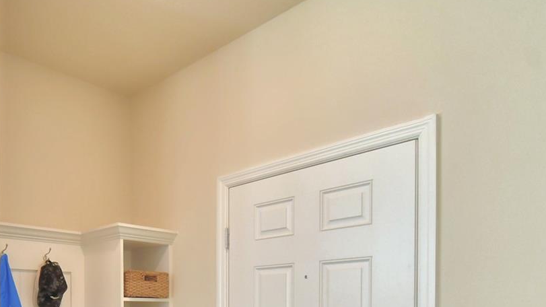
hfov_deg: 59.6
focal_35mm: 31
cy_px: 318
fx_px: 449
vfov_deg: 33.9
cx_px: 143
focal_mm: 10
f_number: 4.5
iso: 400
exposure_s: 1/100
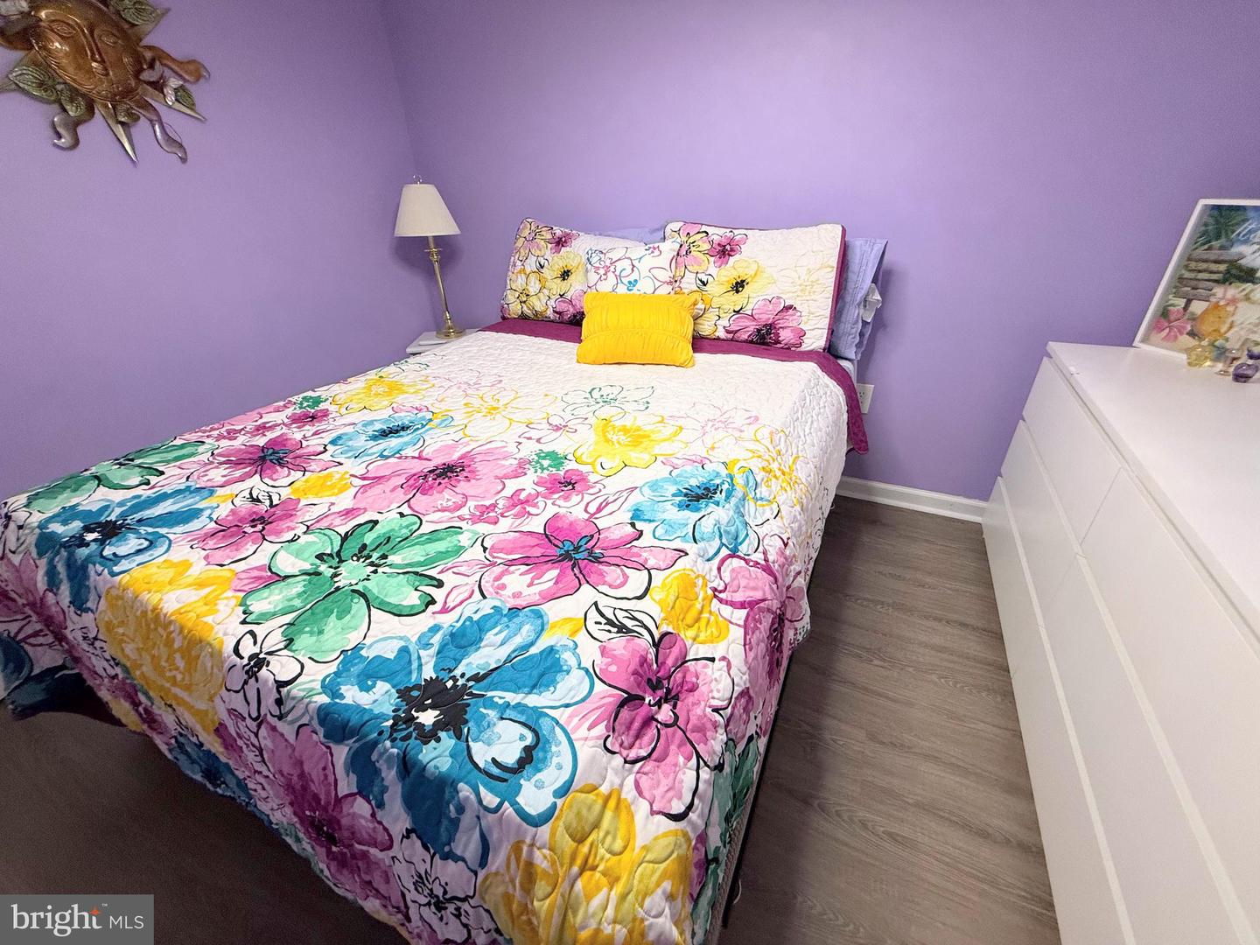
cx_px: 630
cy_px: 472
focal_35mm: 14
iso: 200
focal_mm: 2.22
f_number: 2.2
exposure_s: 1/103
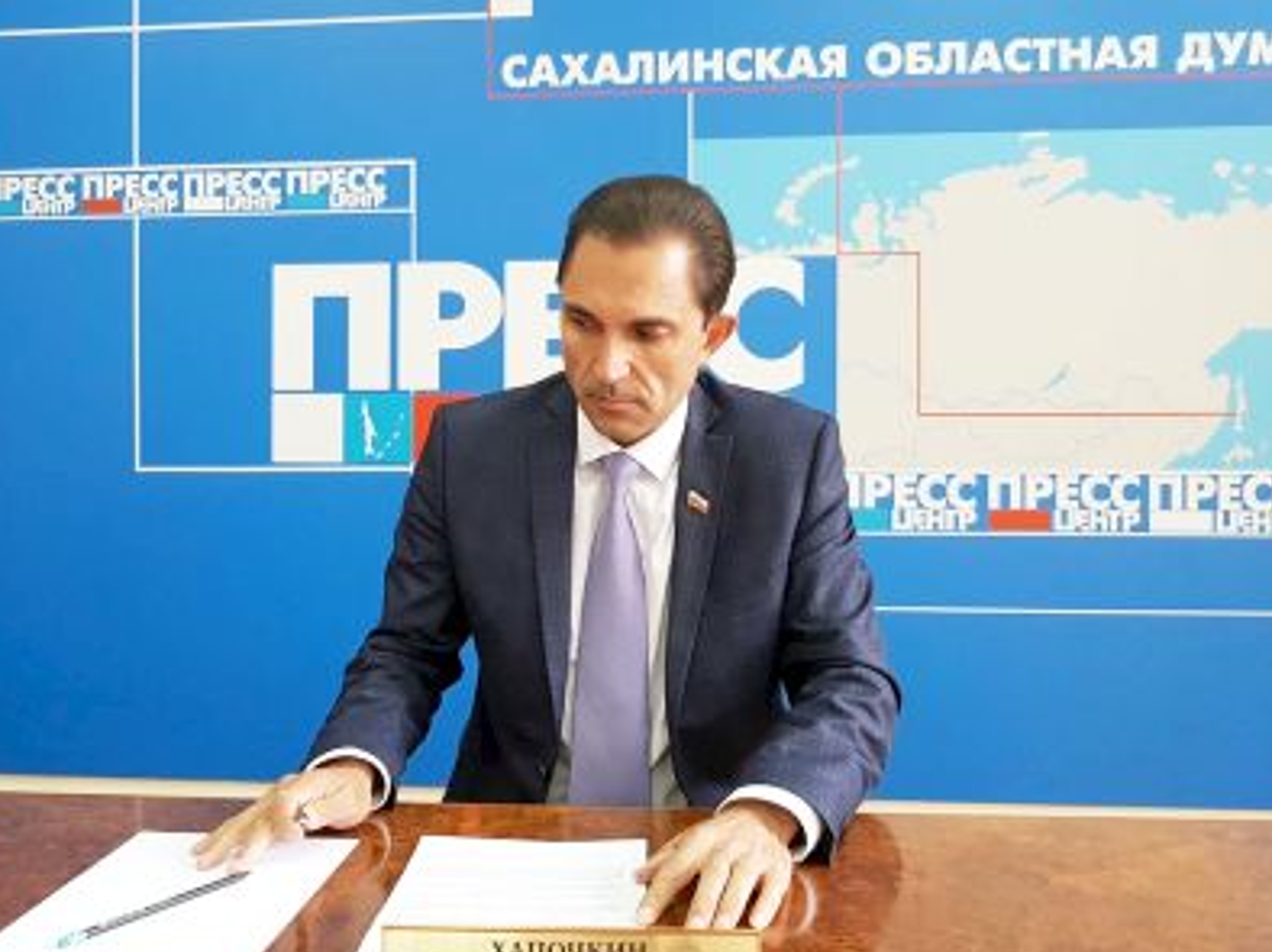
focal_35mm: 33
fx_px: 1212
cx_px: 617
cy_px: 447
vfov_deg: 42.9
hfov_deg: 55.4
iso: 160
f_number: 1.7
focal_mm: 4.2
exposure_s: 1/50
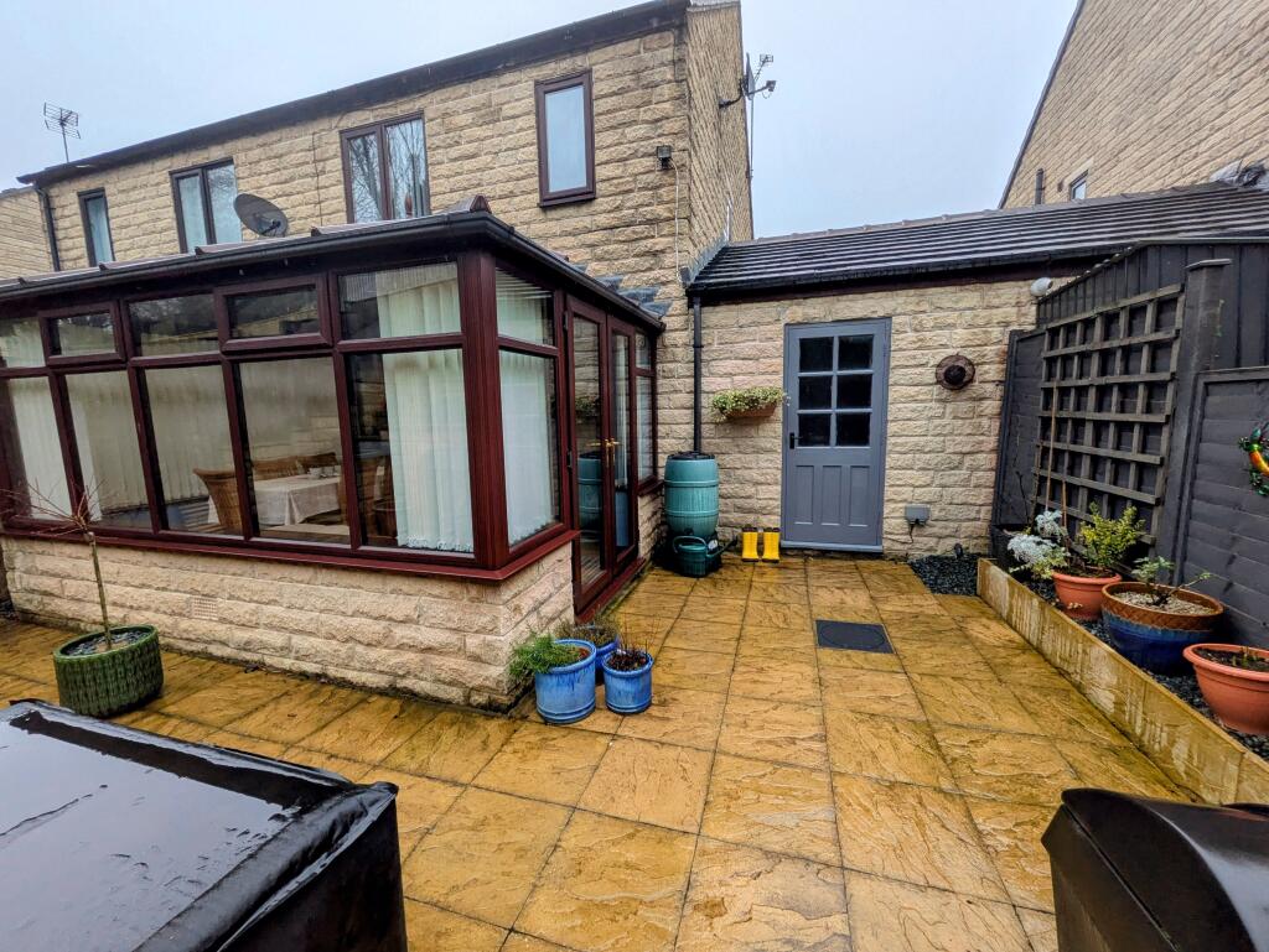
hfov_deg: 102.0
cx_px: 634
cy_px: 476
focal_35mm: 14
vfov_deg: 85.7
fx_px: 513
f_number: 2.2
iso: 47
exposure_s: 1/355
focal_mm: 1.83
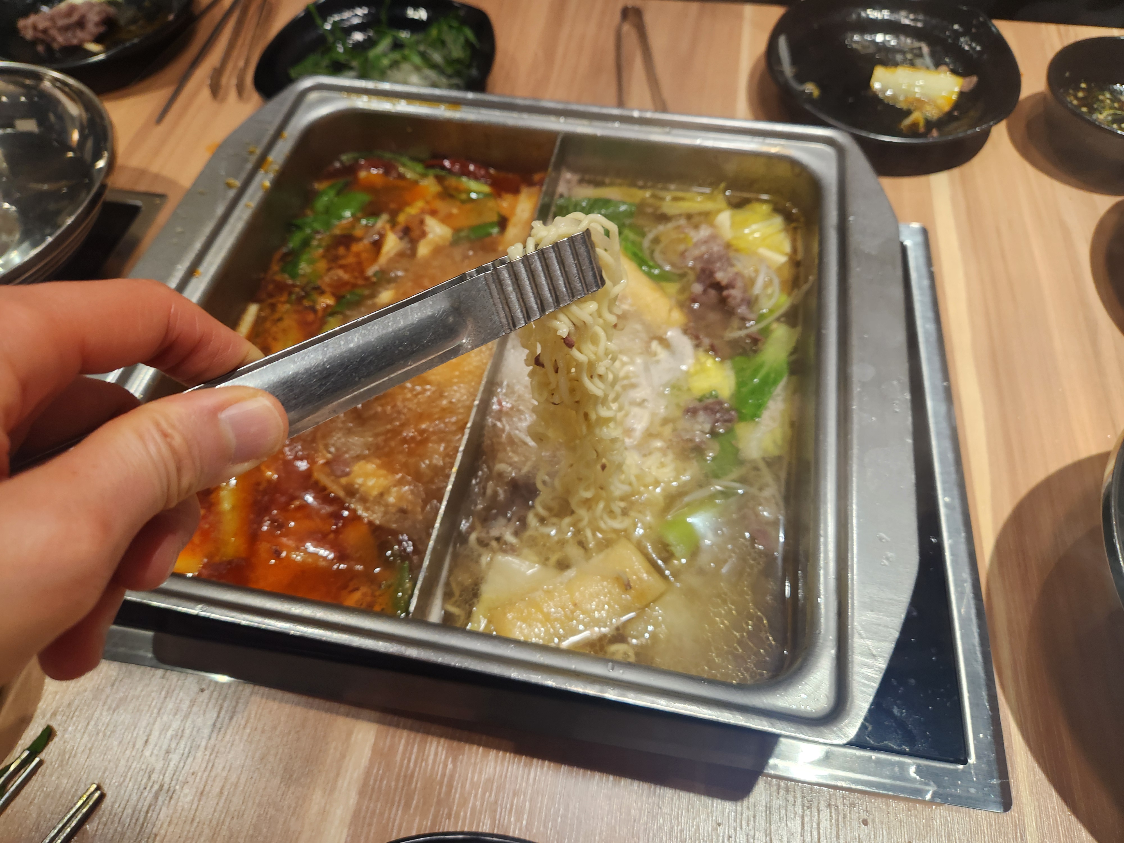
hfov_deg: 73.9
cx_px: 562
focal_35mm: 23
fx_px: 747
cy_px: 422
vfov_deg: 58.9
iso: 125
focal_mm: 5.4
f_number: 1.8
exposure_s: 1/120
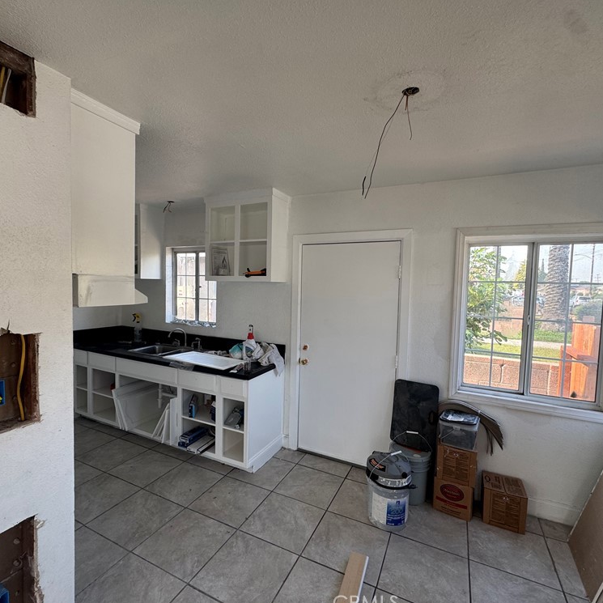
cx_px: 291
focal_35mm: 17
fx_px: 335
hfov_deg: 83.9
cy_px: 304
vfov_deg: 84.0
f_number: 2.2
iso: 50
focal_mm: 2.22
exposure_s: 1/99
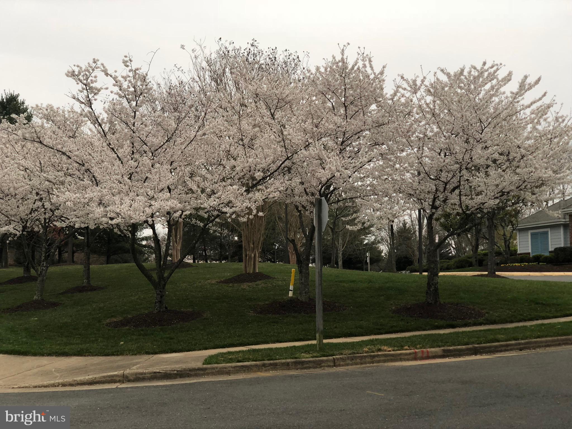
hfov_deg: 36.8
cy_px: 214
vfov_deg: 28.0
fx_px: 859
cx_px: 286
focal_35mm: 52
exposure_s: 1/60
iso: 20
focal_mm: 6
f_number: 2.4
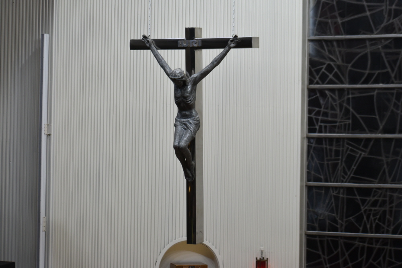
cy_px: 134
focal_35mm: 105
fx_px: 1173
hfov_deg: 19.4
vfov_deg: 13.1
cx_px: 201
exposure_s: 1/60
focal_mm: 70
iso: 720
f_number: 4.5
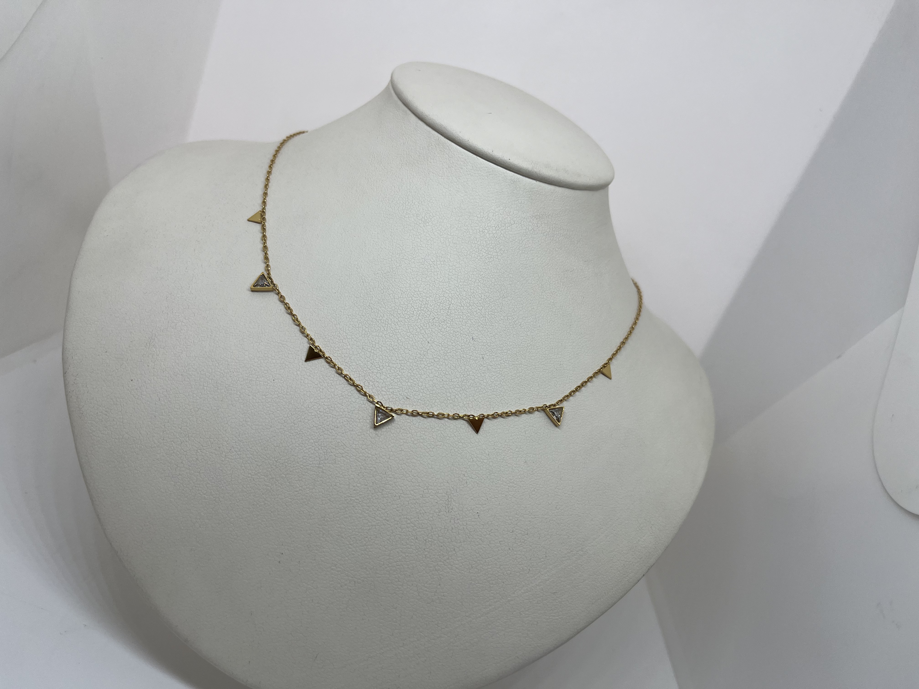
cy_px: 344
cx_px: 460
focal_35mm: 26
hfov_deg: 67.3
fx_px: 690
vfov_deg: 53.1
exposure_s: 1/467
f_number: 1.6
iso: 50
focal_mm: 5.1
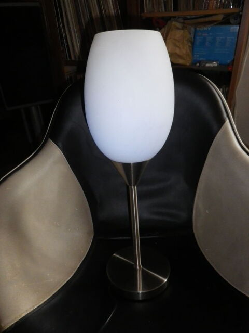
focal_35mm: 25
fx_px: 240
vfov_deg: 69.4
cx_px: 124
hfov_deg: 54.9
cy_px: 166
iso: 400
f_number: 3.5
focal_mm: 4.5
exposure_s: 1/50
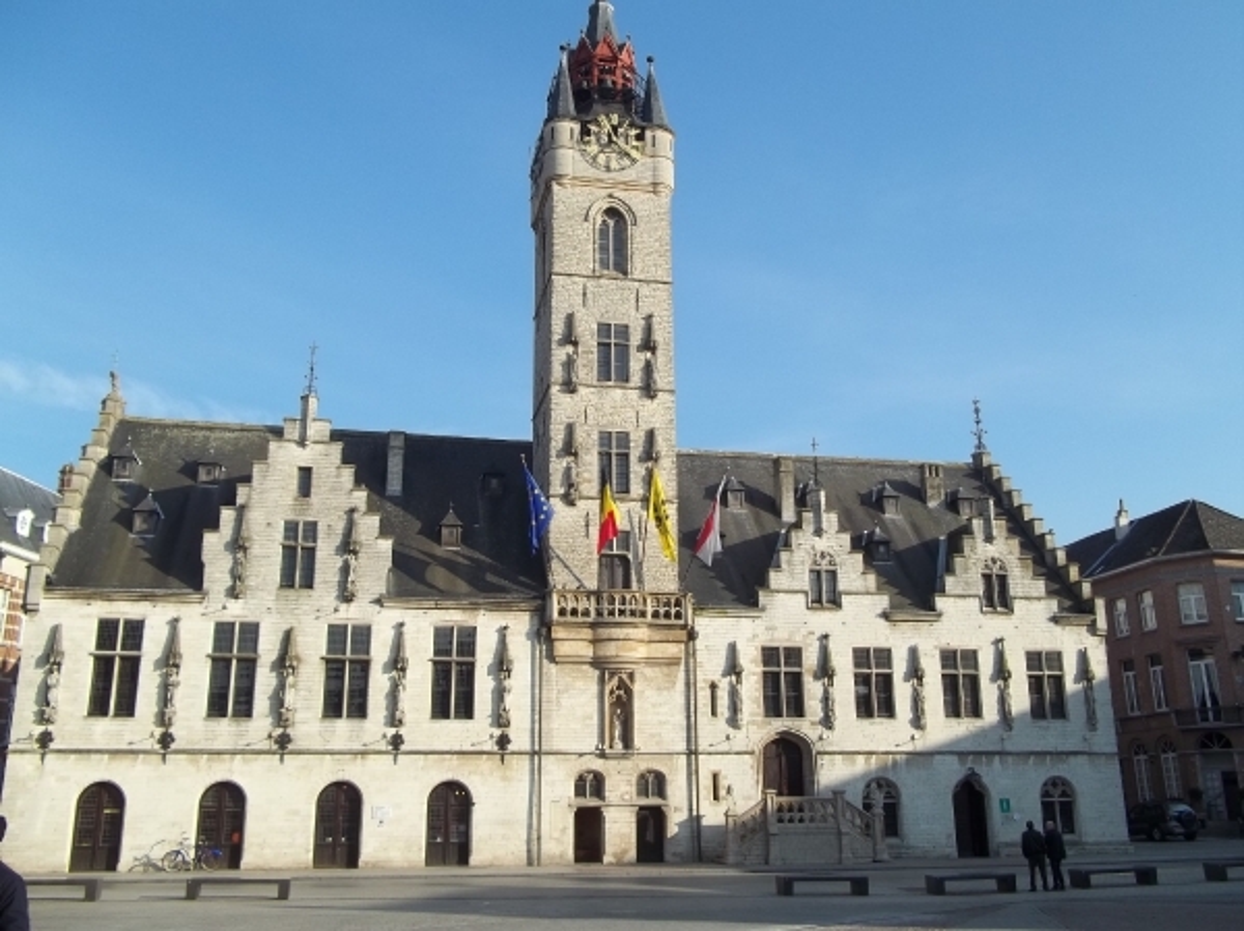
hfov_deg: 56.9
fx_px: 1149
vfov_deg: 44.1
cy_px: 466
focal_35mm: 32
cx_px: 622
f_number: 8.8
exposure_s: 1/80
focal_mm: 5.7
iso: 64
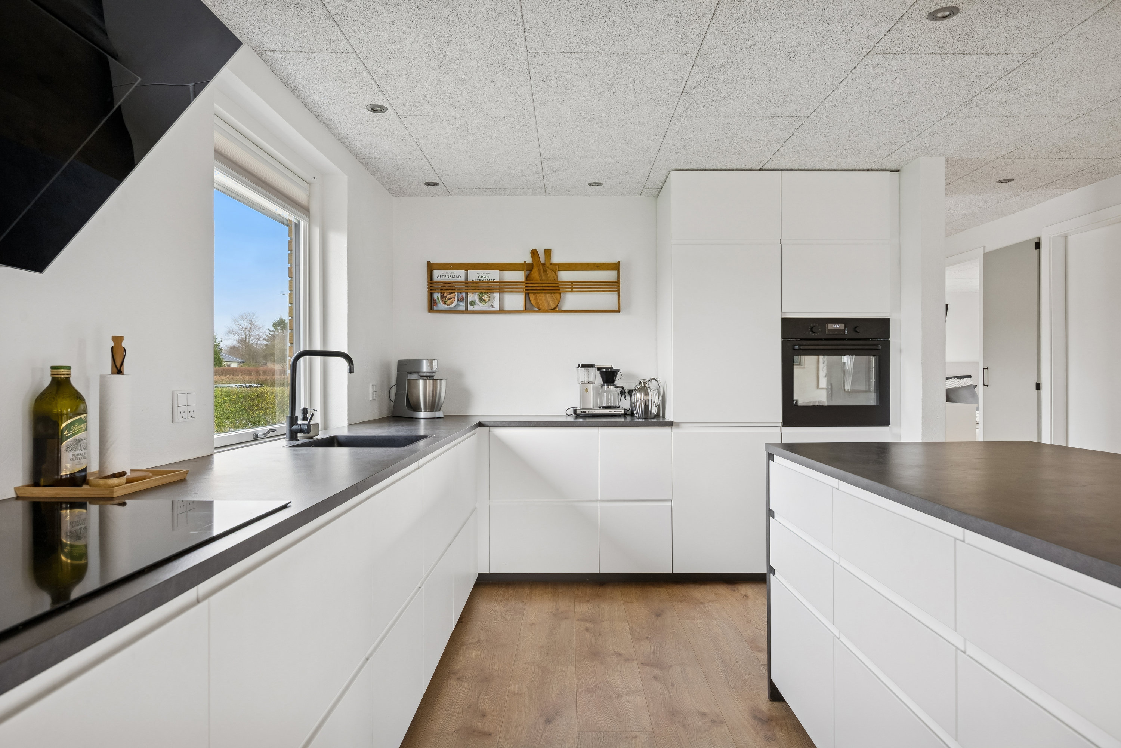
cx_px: 560
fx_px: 669
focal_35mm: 22
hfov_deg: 79.9
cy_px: 374
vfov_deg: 58.3
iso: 320
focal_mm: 21.5
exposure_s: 1/10
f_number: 8
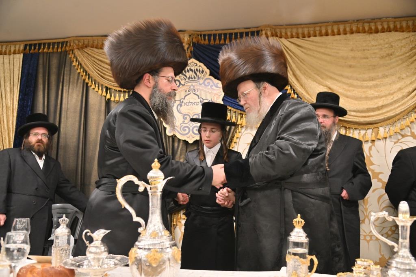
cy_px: 138
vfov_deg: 41.1
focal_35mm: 32
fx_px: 370
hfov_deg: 58.7
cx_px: 208
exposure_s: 1/320
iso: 800
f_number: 4
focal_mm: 32
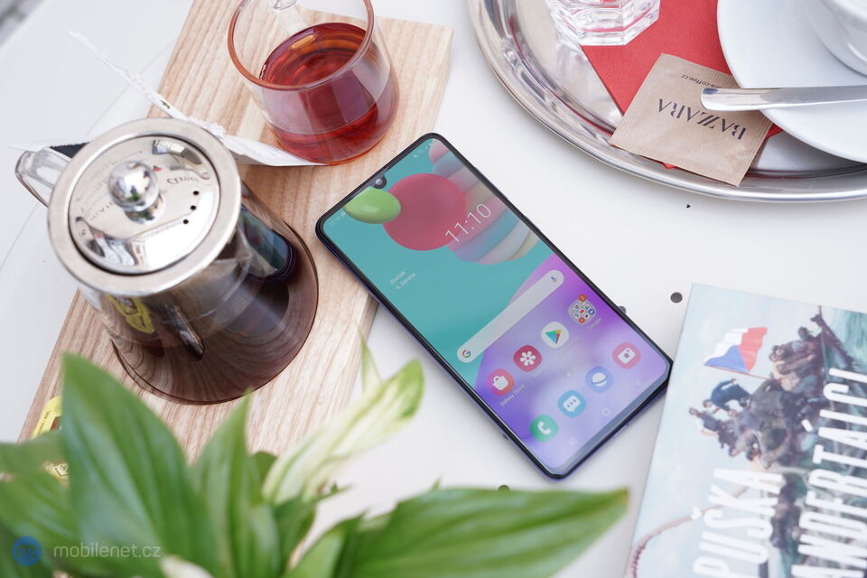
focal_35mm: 57
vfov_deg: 23.8
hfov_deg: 35.1
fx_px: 1373
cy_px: 289
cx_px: 434
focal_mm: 57
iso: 320
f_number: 6.3
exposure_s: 1/160
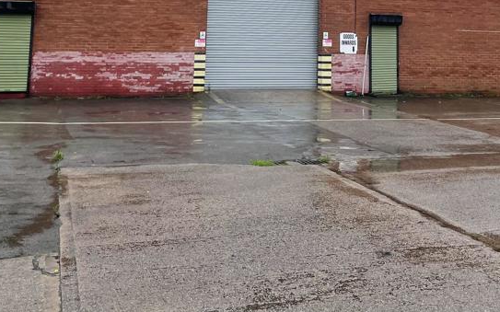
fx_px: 708
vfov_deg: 23.3
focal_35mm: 52
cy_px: -32
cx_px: 312
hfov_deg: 38.6
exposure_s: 1/1795
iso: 32
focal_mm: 4.2
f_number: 1.6
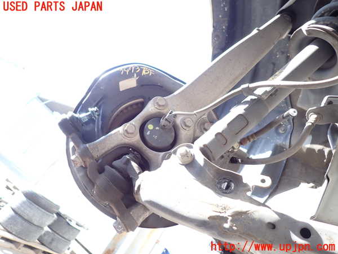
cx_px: 169
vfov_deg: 54.9
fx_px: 244
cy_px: 127
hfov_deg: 69.4
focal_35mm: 25
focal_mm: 4.5
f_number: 2
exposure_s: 1/100
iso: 100
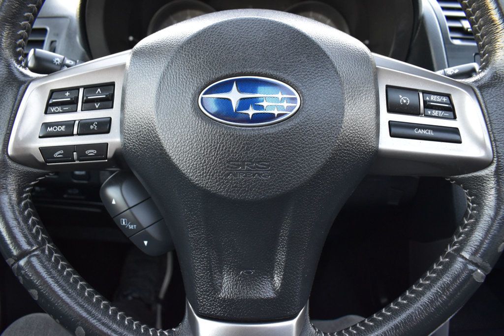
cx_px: 252
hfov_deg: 67.4
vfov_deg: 47.9
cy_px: 168
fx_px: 378
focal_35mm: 27
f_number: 6.3
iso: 1600
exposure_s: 1/15
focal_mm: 18
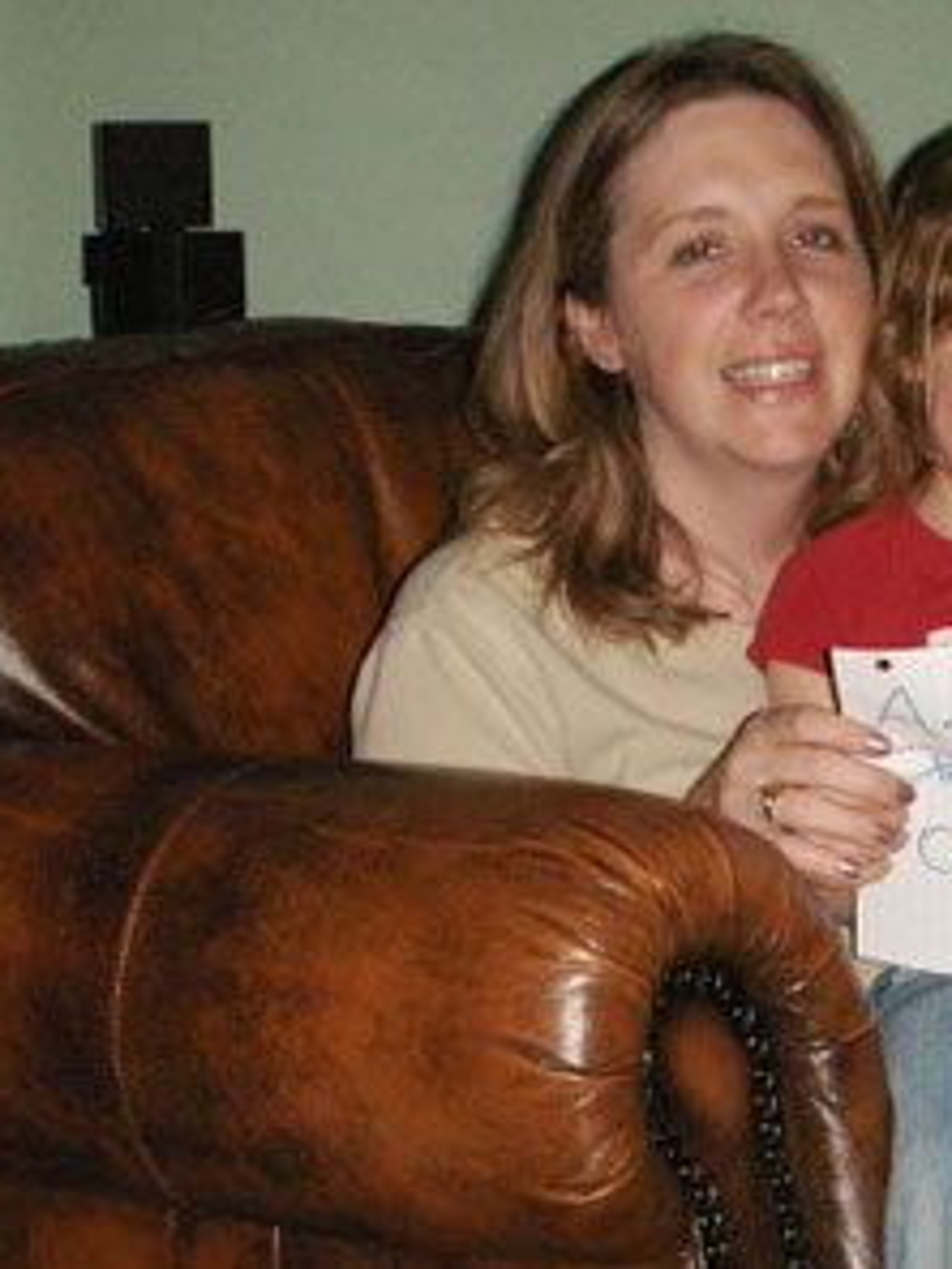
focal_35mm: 50
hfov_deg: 28.1
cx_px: 849
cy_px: 634
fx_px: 1833
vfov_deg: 38.2
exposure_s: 1/40
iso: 160
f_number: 3.5
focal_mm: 7.7
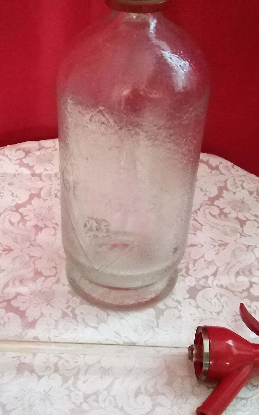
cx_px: 128
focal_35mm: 41
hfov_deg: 31.2
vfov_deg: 48.2
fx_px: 463
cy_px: 195
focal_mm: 3.6
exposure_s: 1/15
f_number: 1.8
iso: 2212
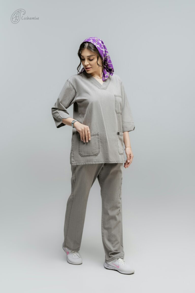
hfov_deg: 27.3
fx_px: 402
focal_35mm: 50
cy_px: 146
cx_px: 98
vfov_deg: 40.0
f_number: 2.8
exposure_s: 1/323
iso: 250
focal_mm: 49.5
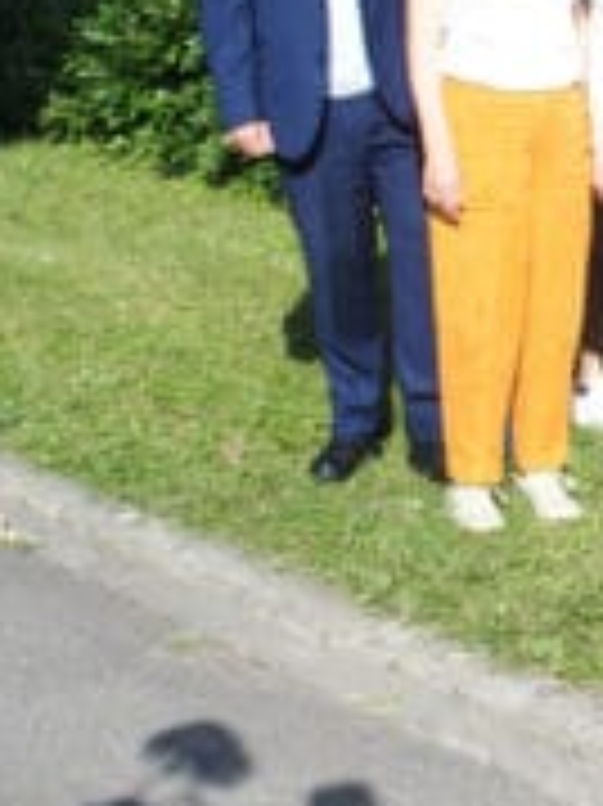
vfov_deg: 22.6
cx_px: 891
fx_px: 2000
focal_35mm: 86
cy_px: 207
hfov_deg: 15.8
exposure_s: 1/320
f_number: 4
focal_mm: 6.7
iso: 100
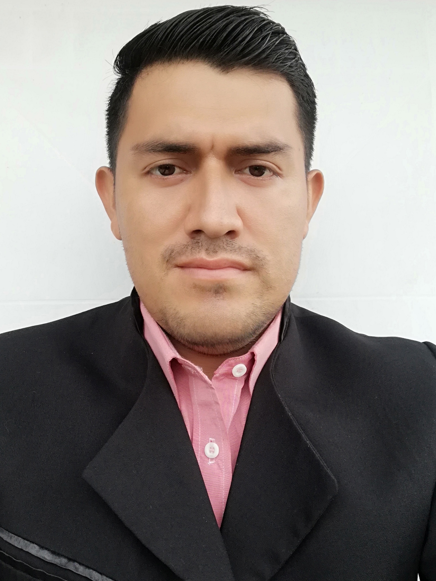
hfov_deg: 51.4
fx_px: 453
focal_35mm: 27
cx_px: 218
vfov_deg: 65.3
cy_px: 290
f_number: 2
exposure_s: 1/321
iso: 50
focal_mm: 3.6
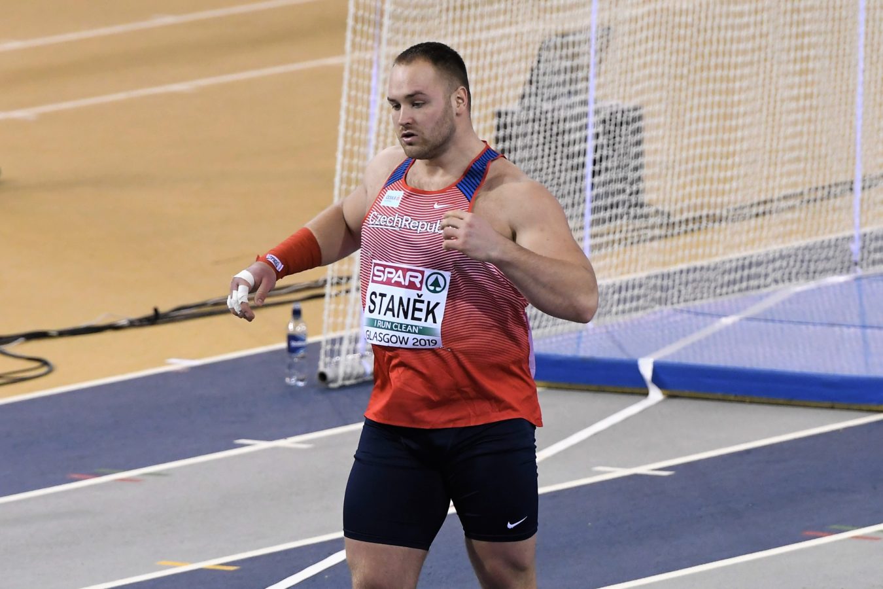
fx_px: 7358
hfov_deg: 6.9
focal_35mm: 300
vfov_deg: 4.6
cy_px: 294
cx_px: 442
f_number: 3.5
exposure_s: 1/400
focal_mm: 200
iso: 1600
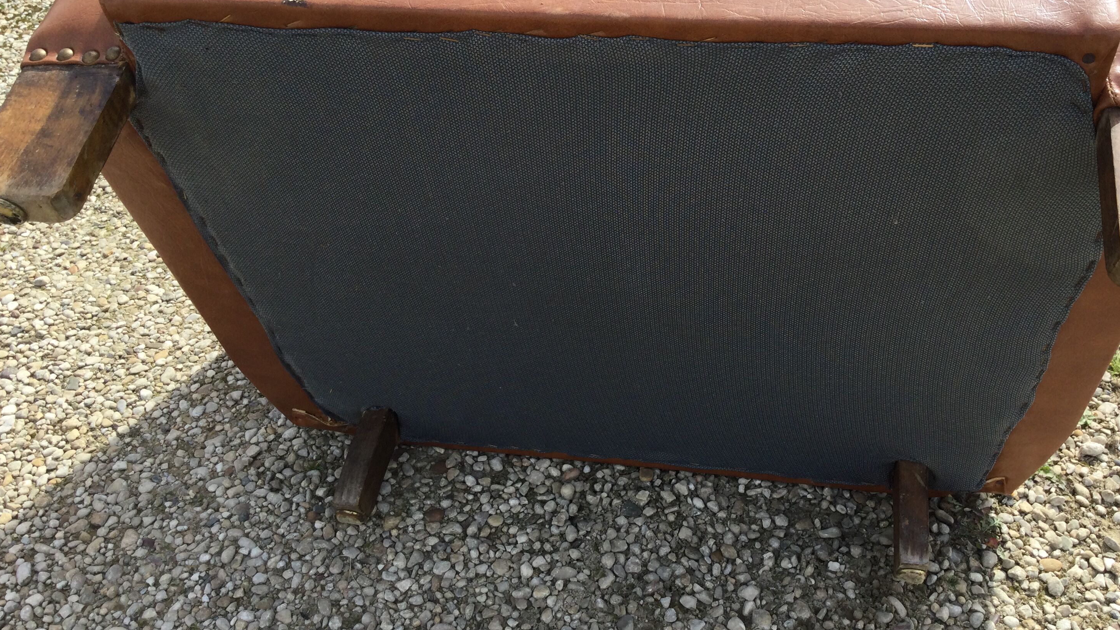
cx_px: 626
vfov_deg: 31.1
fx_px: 1129
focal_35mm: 38
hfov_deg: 52.7
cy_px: 247
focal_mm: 3.3
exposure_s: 1/440
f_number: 2.4
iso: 25
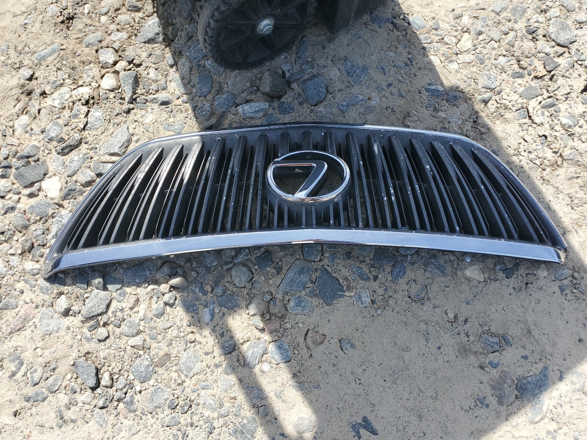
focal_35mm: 26
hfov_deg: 67.3
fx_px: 441
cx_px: 294
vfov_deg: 53.1
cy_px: 220
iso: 50
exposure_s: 1/2000
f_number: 1.5
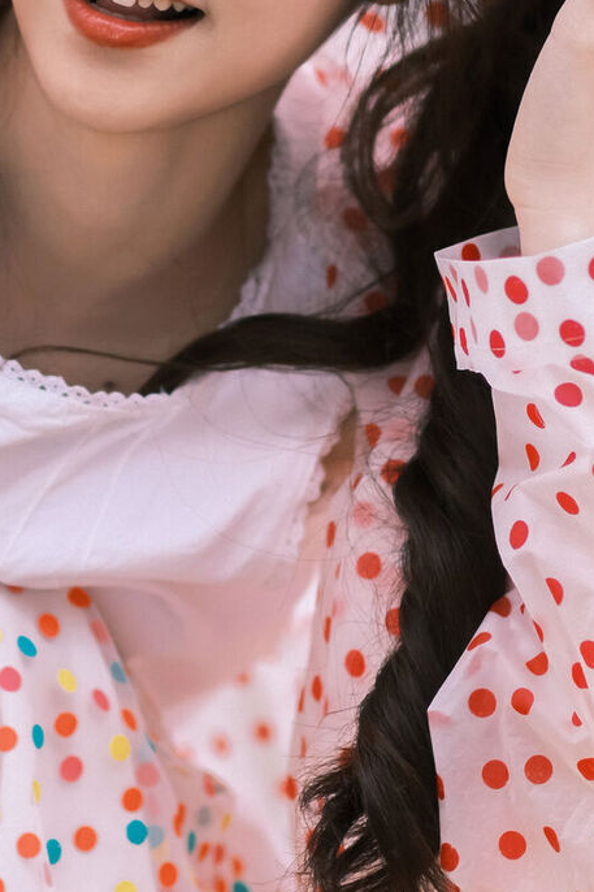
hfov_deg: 4.7
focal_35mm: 294
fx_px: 7280
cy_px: 344
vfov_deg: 7.0
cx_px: 187
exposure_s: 1/1600
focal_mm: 85
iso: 1250
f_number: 1.8
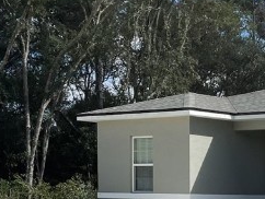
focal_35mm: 110
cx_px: 320
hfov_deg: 17.1
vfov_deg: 13.0
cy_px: 270
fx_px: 843
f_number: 1.6
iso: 32
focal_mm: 4.2
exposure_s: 1/5556
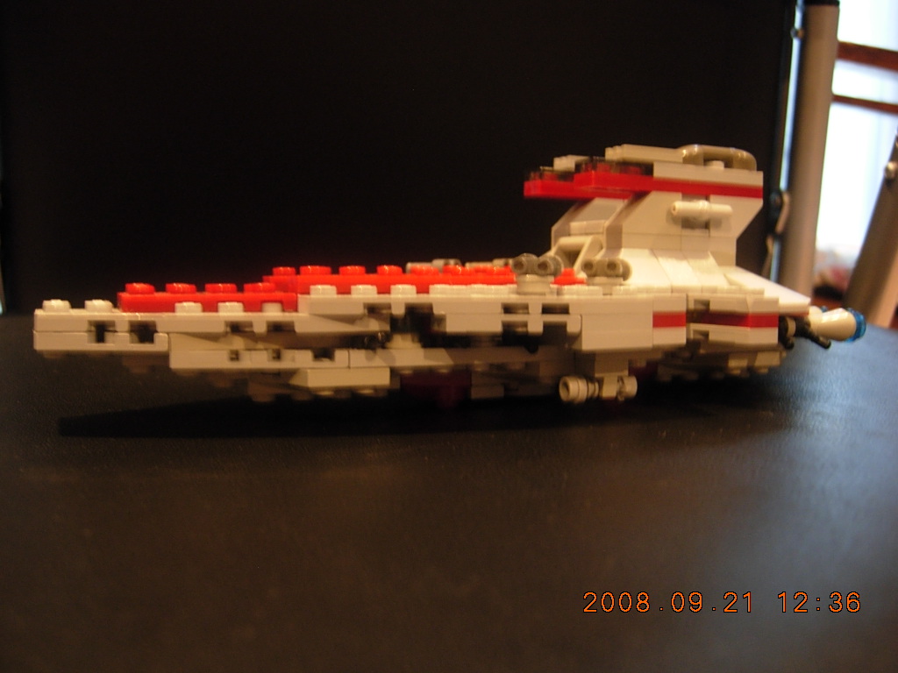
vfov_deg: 39.7
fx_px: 934
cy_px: 336
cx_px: 449
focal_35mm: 36
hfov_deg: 51.4
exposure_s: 1/4
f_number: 2.7
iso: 158
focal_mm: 7.5
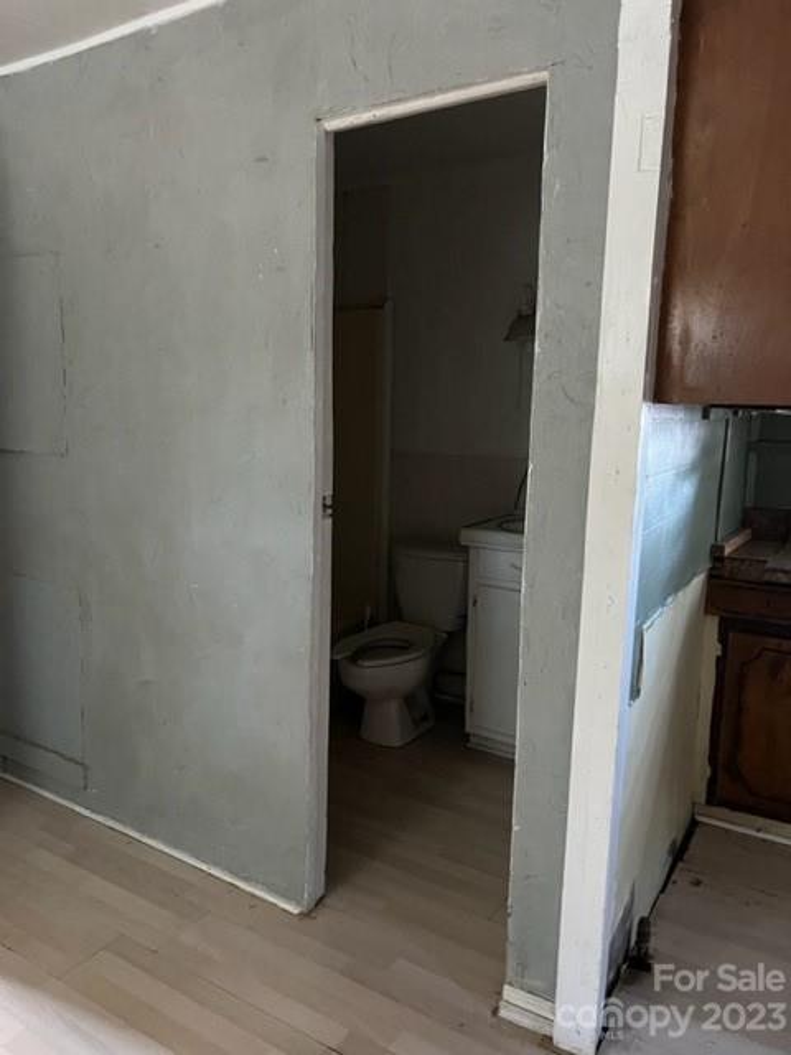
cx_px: 396
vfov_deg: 67.3
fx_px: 792
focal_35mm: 26
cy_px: 528
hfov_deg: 53.1
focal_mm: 5.7
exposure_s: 1/35
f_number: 1.5
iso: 640
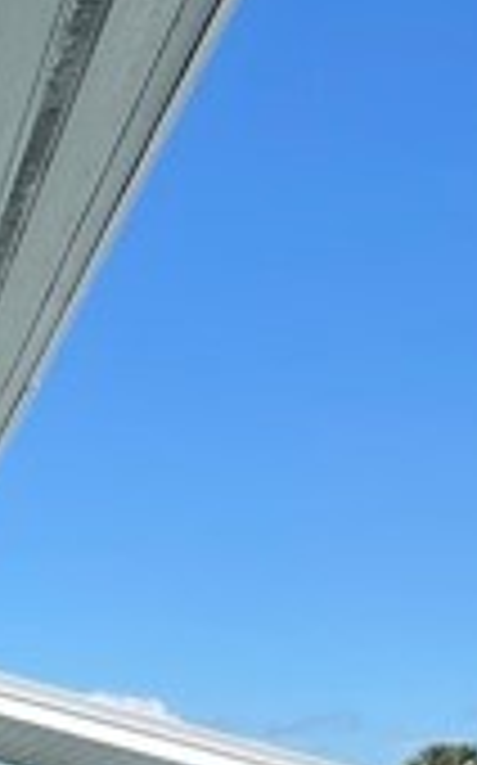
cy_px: 860
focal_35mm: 83
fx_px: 1729
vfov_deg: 23.3
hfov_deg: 12.3
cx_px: -680
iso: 32
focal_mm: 1.57
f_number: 1.8
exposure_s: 1/1155
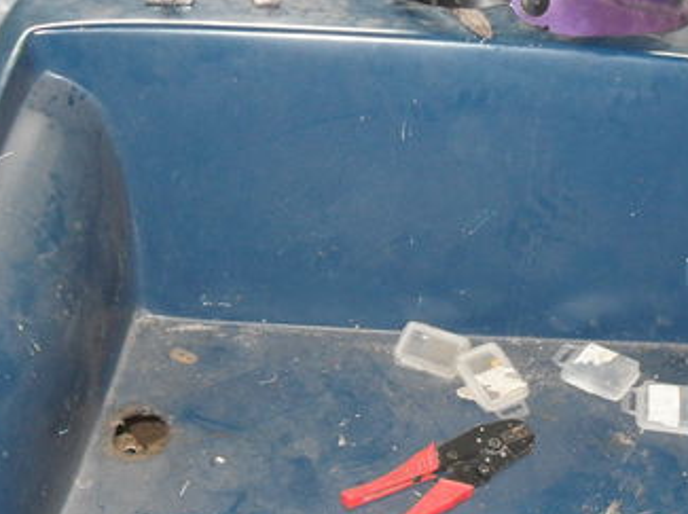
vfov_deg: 21.2
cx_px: 508
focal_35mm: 69
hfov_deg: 27.8
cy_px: 353
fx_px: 1370
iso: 200
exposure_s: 1/45
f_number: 2.8
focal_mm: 6.2
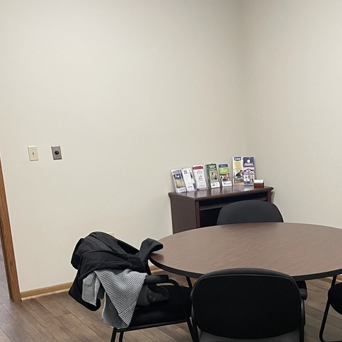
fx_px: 570
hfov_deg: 32.8
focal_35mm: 51
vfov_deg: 32.6
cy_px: 265
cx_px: 255
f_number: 1.6
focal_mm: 4.2
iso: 200
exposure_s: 1/60
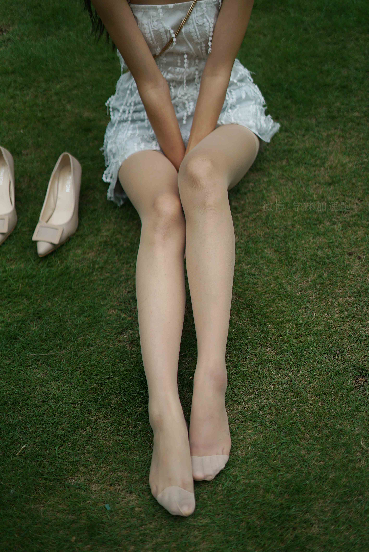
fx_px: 768
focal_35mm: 50
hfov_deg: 27.0
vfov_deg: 39.6
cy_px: 276
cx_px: 184
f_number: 1.8
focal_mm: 50
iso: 200
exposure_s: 1/8000
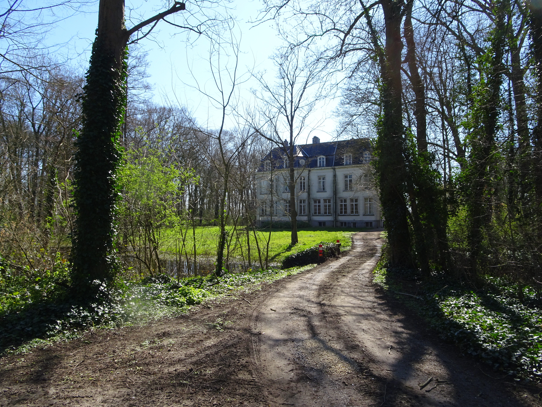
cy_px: 204
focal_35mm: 24
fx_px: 376
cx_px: 271
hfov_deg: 71.6
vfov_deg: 56.8
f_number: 3.5
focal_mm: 4.1
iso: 80
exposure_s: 1/500
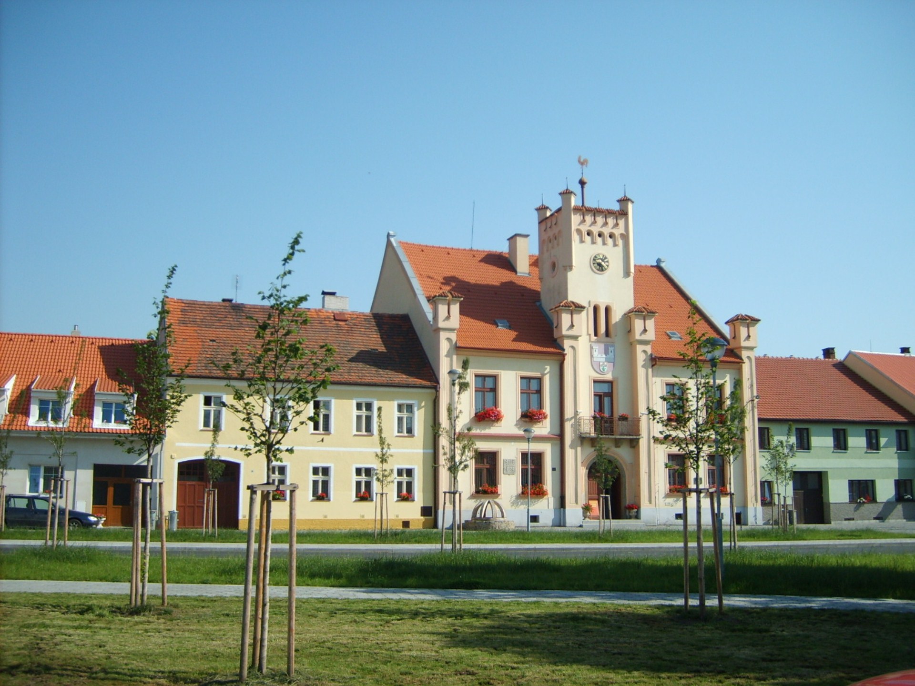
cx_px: 458
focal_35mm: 35
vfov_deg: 40.7
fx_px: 925
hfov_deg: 52.6
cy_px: 343
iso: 50
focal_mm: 5.8
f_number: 7.1
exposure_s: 1/180
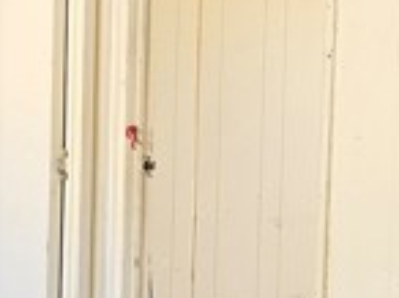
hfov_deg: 19.4
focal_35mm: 101
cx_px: 104
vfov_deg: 14.5
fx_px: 1162
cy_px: 71
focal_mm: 6.3
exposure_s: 1/170
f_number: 1.7
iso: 320
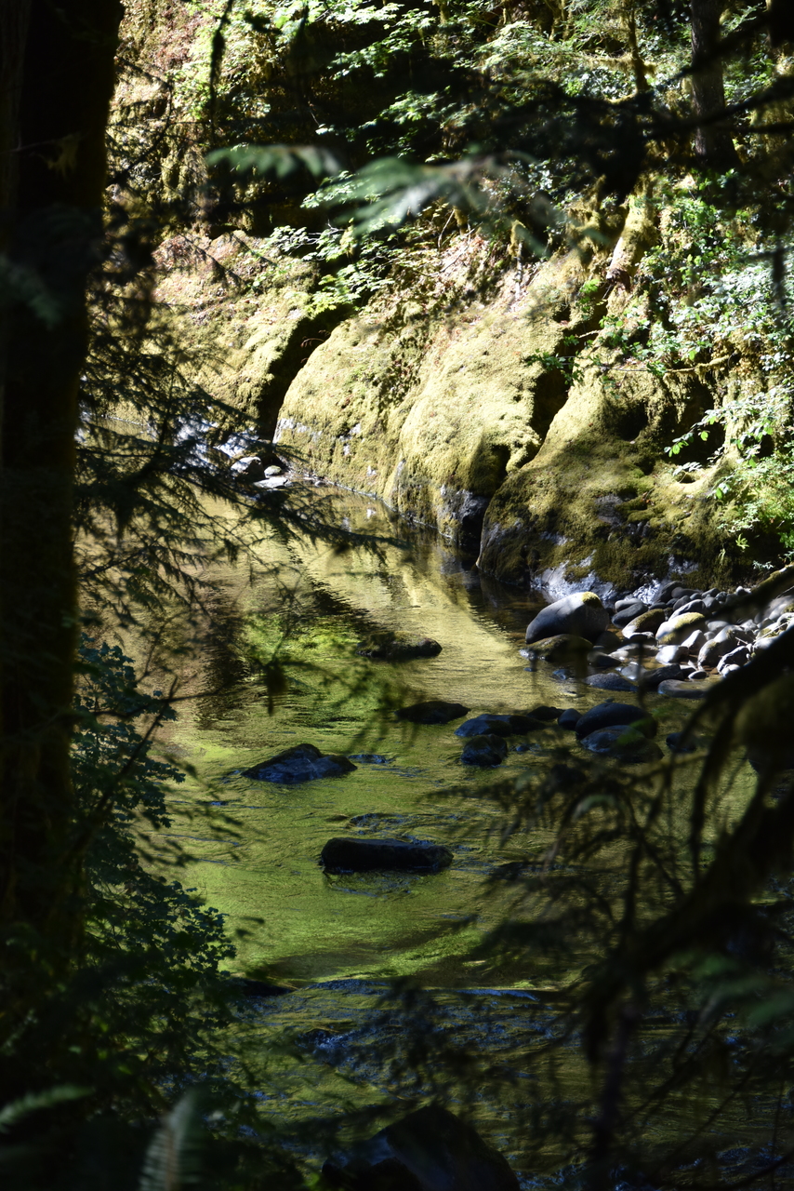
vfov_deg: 15.2
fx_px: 4463
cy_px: 596
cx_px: 397
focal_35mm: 135
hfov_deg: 10.2
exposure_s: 1/320
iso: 360
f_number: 5.6
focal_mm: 135
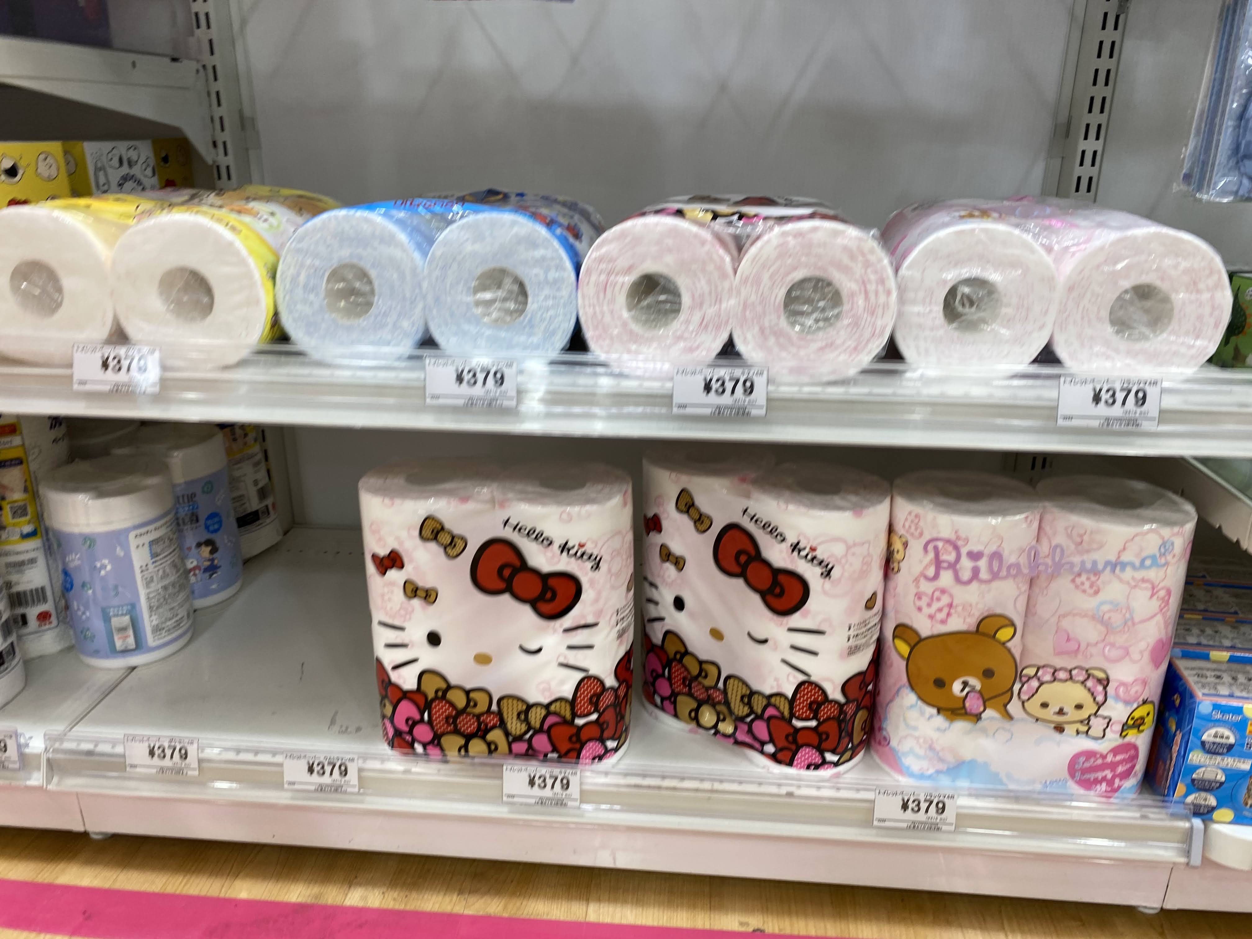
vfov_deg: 53.1
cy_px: 470
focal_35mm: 26
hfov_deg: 67.3
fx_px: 940
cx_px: 626
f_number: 1.8
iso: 64
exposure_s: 1/100
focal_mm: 4.25
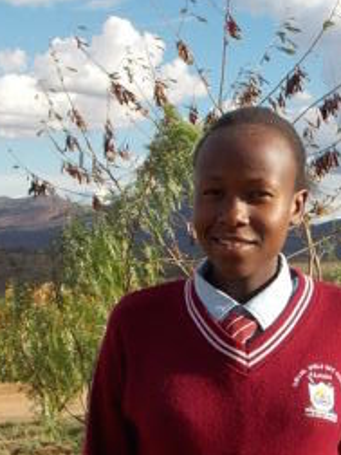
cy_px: 296
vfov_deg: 20.8
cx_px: 265
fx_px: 1235
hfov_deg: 15.6
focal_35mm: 94
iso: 80
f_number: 3.5
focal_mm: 6.6
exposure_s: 1/640
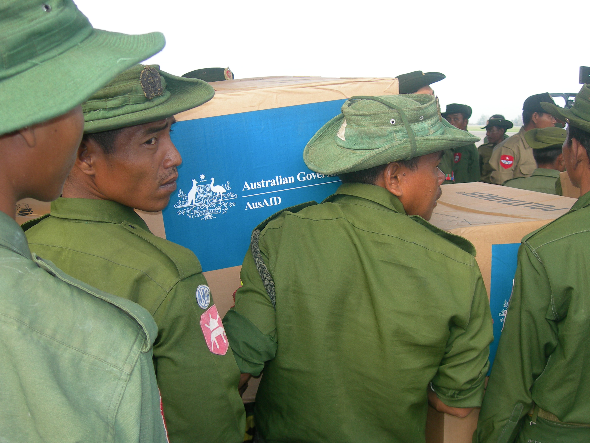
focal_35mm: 41
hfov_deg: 45.8
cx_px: 295
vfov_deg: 35.1
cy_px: 222
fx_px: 699
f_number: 2.9
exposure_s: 1/168
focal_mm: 8.5
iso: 50
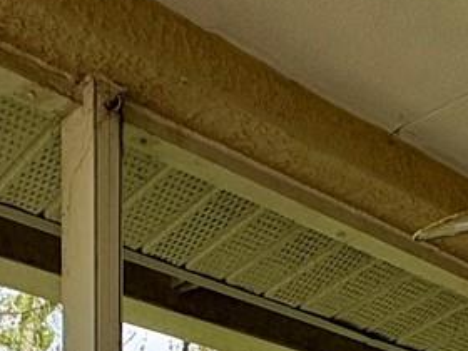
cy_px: 871
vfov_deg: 13.2
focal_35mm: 80
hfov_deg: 24.3
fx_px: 1082
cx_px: 174
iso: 64
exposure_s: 1/582
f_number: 2.2
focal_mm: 2.22
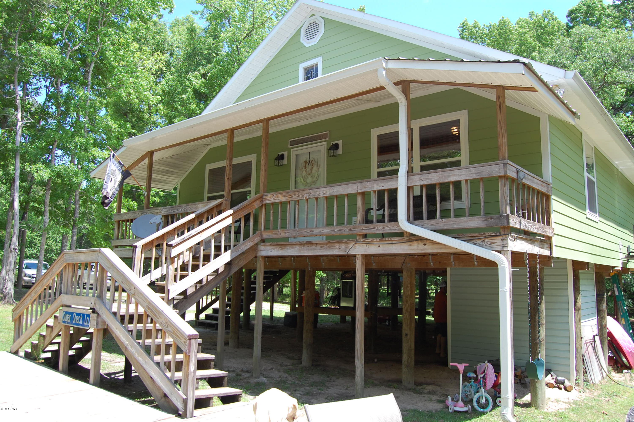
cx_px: 317
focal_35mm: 27
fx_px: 475
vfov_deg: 47.8
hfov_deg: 67.4
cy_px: 211
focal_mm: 18
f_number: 7.1
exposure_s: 1/200
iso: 200
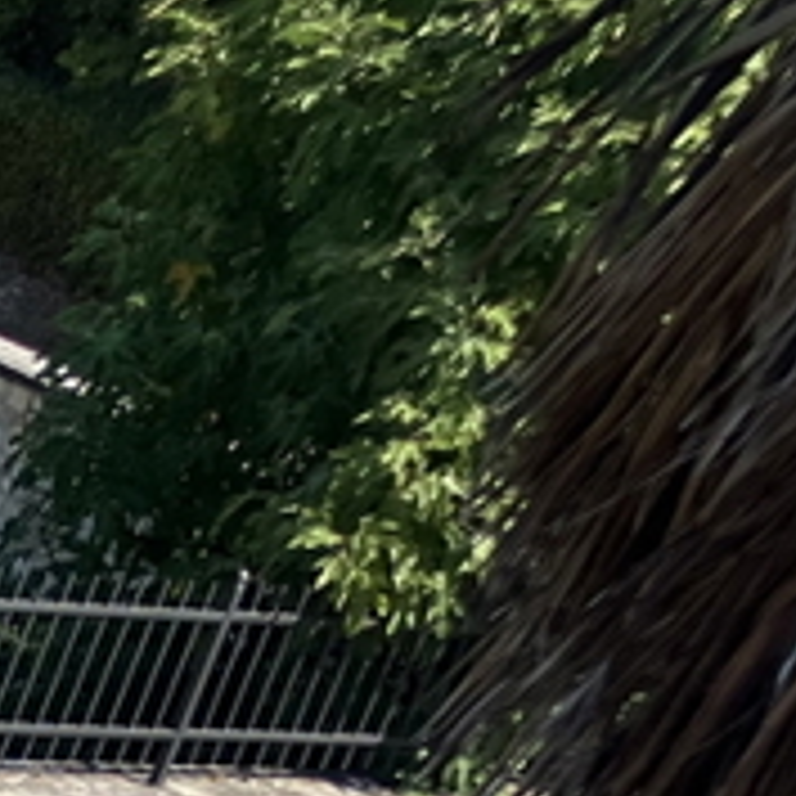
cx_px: -1502
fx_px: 4371
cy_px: 1718
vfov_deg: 9.5
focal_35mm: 168
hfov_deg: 8.8
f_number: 1.8
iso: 32
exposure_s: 1/2315
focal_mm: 3.99
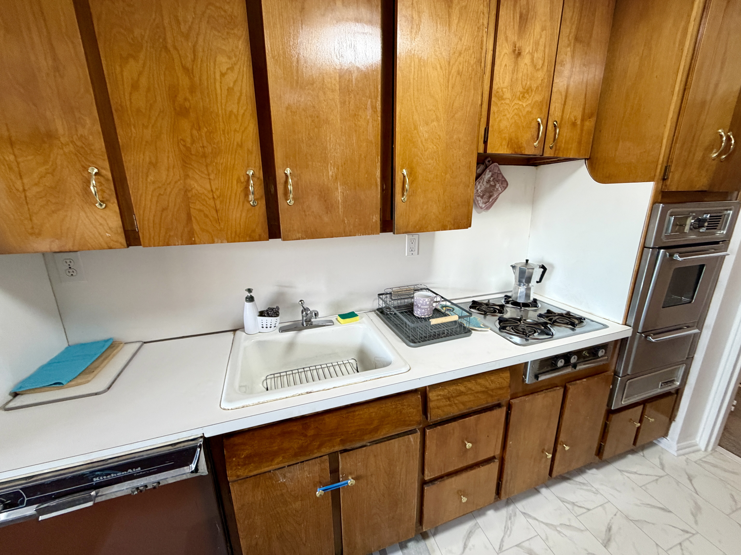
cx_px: 370
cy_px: 278
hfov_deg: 102.1
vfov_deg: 85.7
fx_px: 300
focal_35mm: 14
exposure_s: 1/60
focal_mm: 2.22
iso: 250
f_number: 2.2
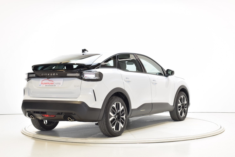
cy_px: 78
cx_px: 118
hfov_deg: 35.1
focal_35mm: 57
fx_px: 372
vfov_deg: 23.8
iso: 100
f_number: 11
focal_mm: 38
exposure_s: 1/1.6
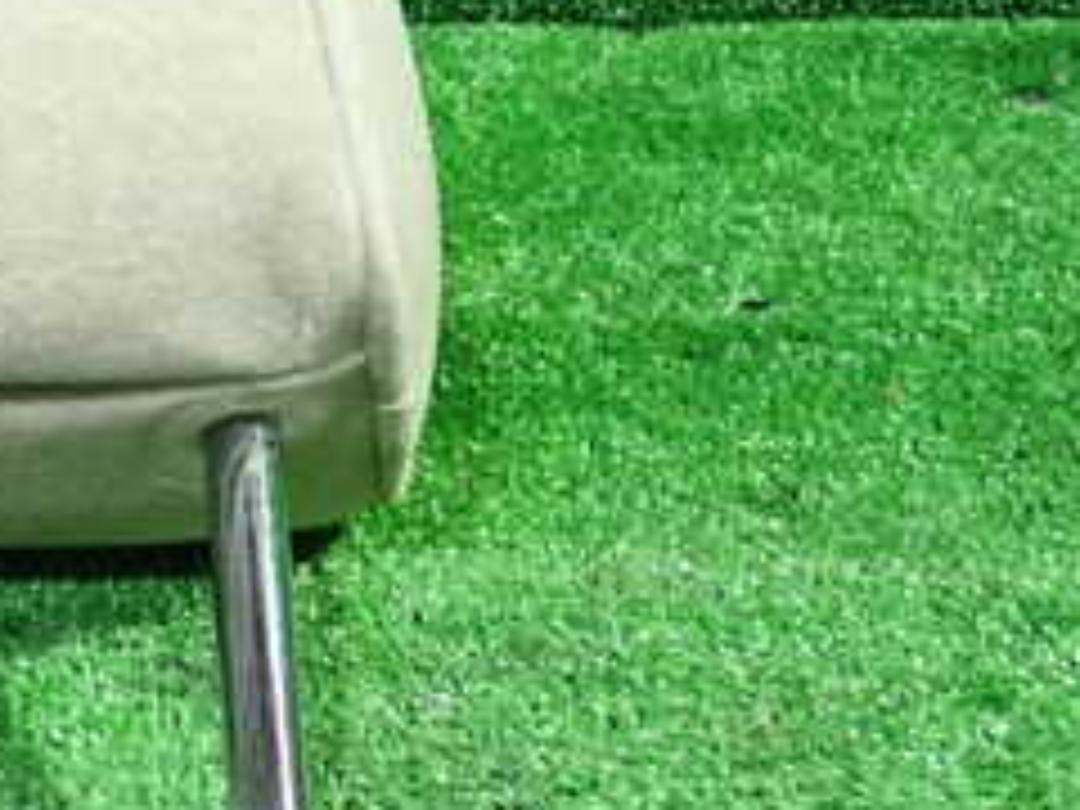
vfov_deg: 19.6
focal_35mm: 75
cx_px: -194
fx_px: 2340
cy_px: 518
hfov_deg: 23.8
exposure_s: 1/30
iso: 800
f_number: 2.3
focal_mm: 5.4
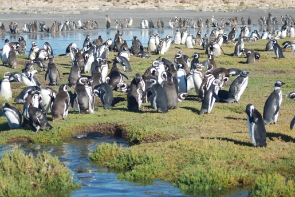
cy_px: 78
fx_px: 1256
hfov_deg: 13.4
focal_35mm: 153
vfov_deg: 9.0
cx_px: 136
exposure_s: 1/1600
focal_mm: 70
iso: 200
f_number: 4
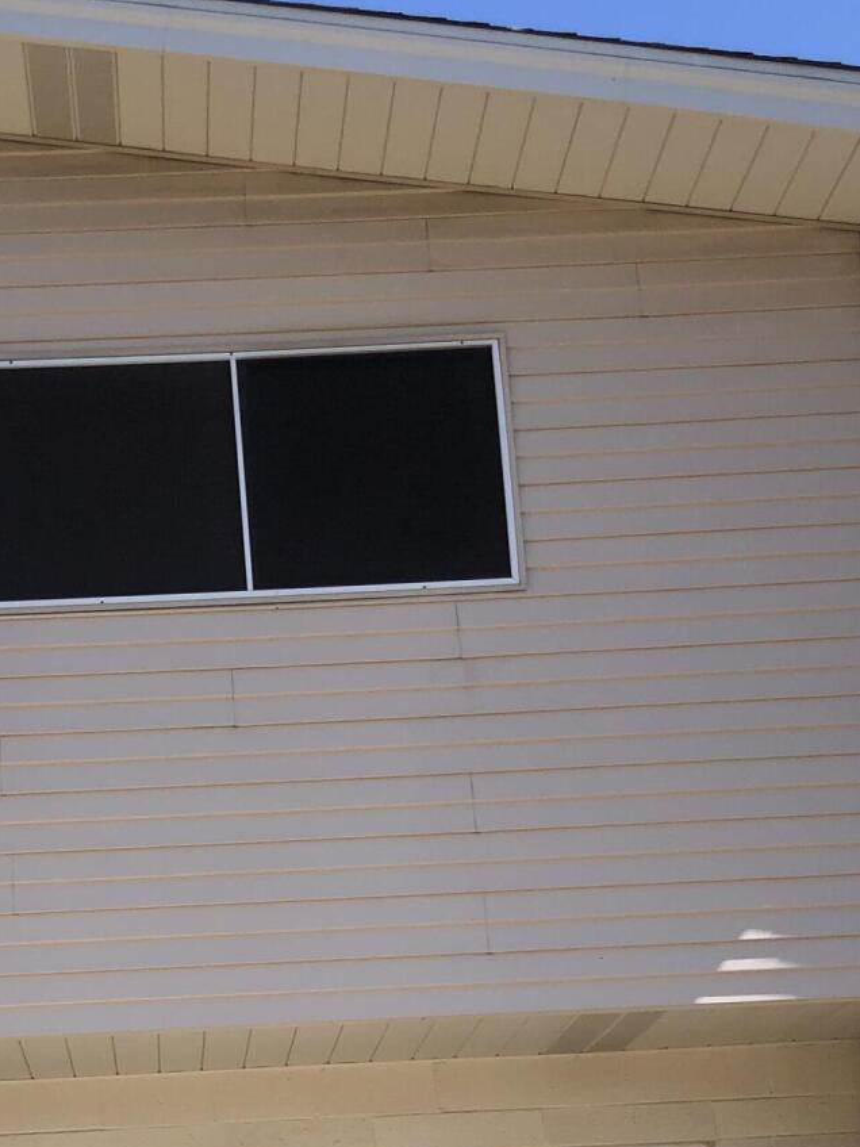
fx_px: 2186
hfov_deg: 22.0
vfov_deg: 28.7
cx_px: 211
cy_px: 918
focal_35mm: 66
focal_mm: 3.99
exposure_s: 1/2000
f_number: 1.8
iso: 20
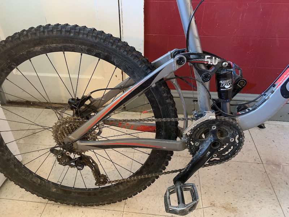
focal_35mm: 26
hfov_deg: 67.3
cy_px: 108
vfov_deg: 53.1
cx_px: 144
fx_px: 217
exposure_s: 1/40
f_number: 1.8
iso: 400
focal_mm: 4.25
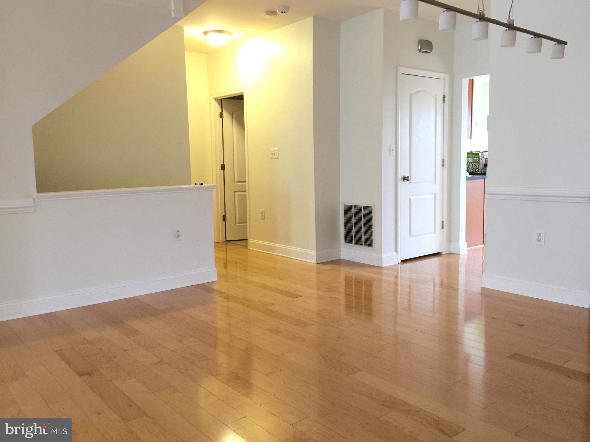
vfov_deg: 48.2
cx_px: 295
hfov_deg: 61.7
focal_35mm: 29
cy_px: 221
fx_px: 494
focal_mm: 4.15
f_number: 2.2
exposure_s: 1/15
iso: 64
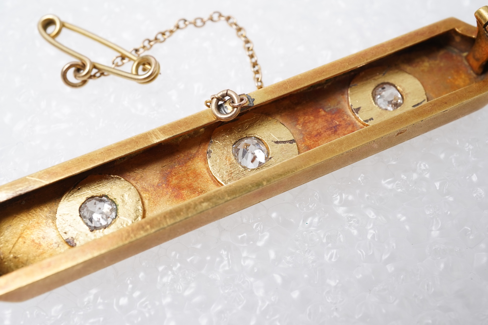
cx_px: 244
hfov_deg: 43.6
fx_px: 610
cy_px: 162
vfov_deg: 29.9
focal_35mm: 45
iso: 320
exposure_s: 1/125
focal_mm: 30
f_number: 20
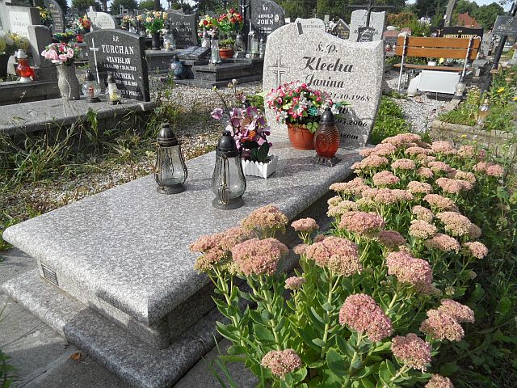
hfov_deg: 71.6
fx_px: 358
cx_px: 258
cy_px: 194
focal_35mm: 24
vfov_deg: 56.8
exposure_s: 1/500
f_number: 3.2
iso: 80
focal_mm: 3.9
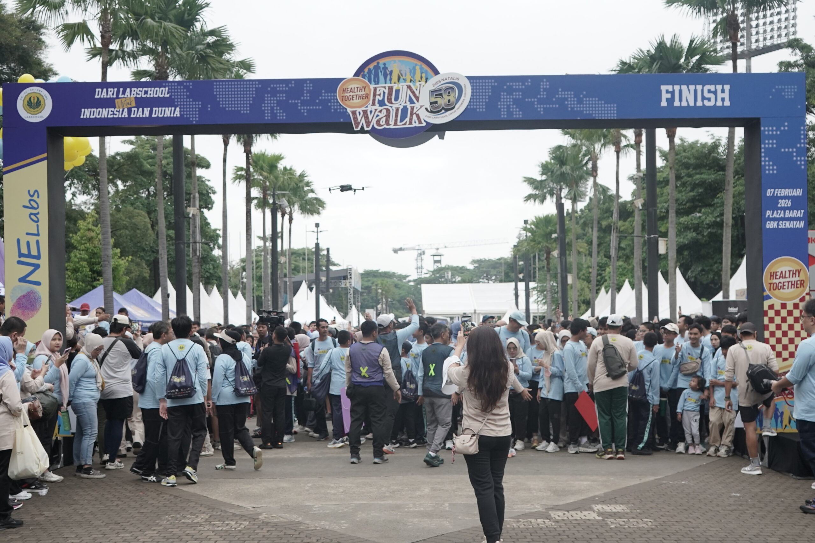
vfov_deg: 29.9
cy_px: 272
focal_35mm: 45
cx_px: 408
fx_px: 1019
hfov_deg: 43.6
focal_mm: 30
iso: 1000
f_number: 4.5
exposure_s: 1/400
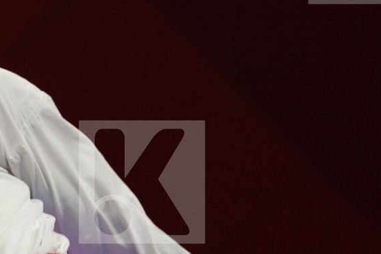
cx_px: -87
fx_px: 11500
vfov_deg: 1.3
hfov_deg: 1.9
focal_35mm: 1087
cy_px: 182
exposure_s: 1/500
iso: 800
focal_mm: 227
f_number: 4
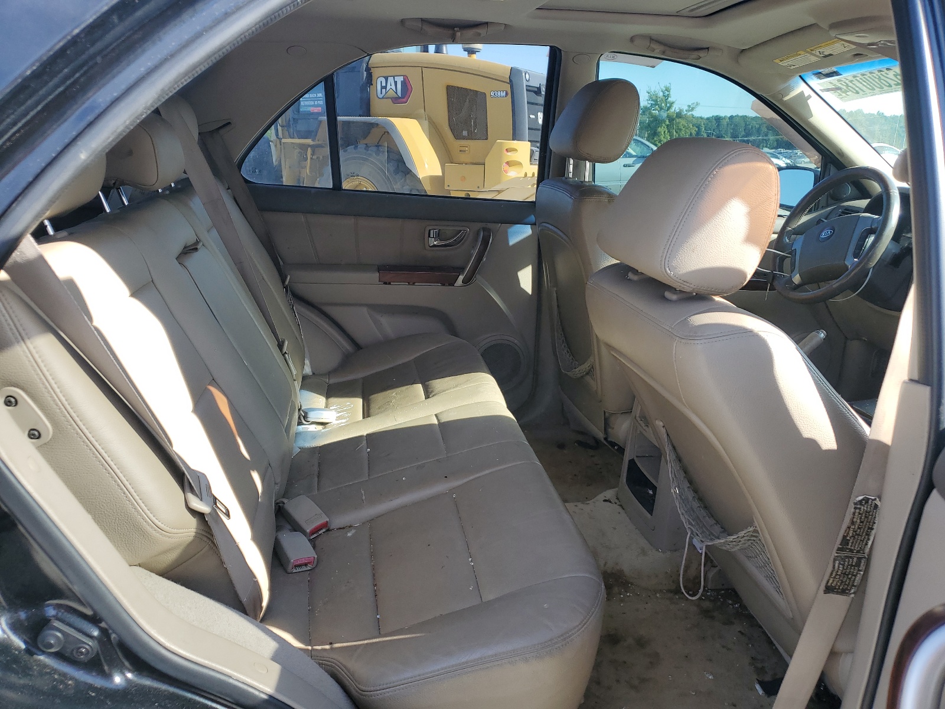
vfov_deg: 53.1
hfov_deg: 67.3
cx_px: 472
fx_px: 710
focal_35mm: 26
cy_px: 354
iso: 50
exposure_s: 1/385
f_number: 1.5
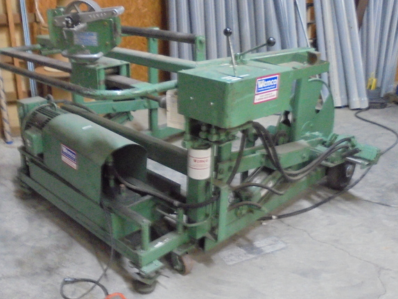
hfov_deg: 52.6
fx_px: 403
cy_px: 150
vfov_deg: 40.7
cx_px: 197
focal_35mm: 35
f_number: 3.5
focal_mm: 4.6
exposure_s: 1/10
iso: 800
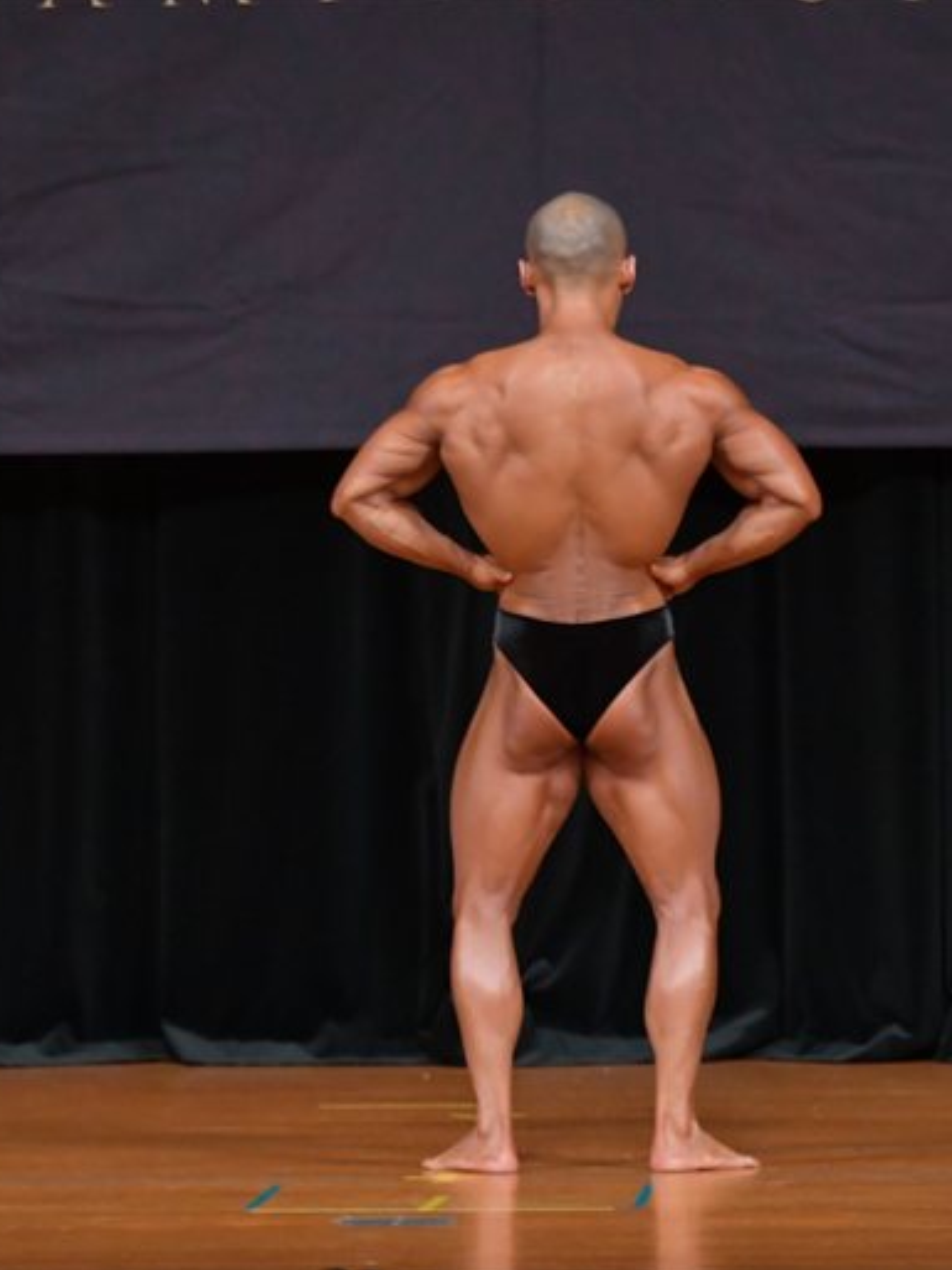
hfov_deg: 3.8
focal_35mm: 392
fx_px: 14368
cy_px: 636
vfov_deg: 5.1
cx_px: 525
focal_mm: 180
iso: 4000
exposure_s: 1/400
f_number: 5.6
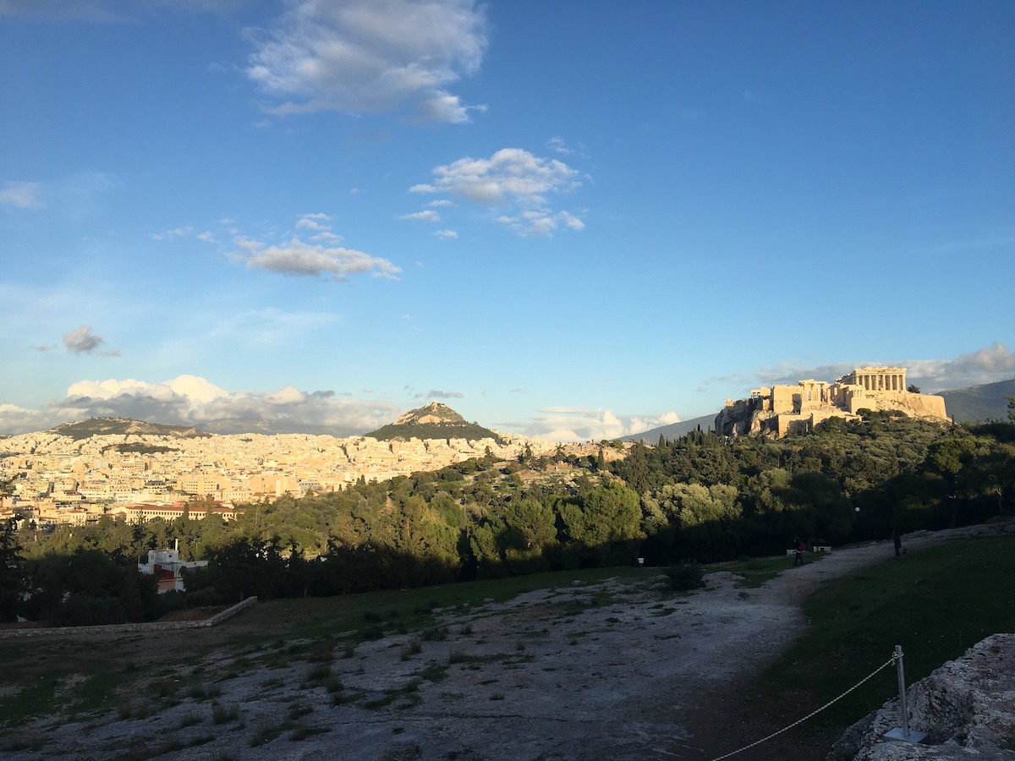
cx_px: 508
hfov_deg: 61.7
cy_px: 380
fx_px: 850
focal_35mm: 29
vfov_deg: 48.2
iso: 25
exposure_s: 1/1131
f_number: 2.2
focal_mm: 4.15
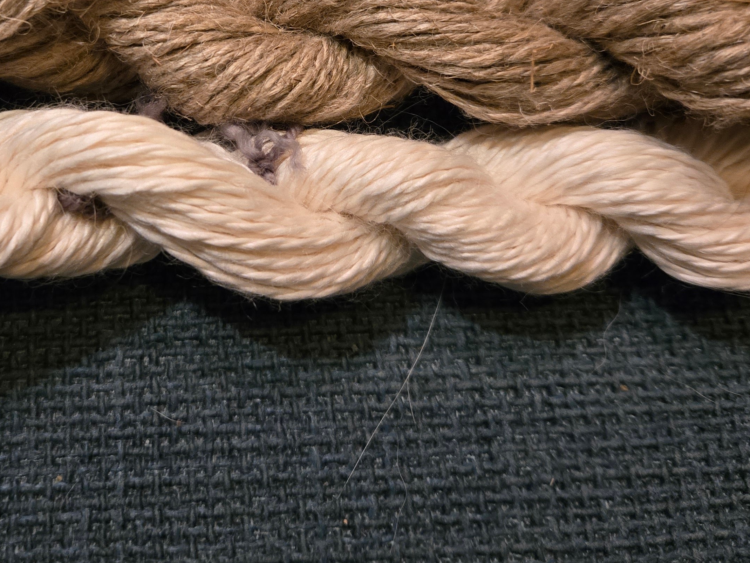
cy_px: 85
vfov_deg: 32.4
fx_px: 932
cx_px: 260
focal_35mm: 43
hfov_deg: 43.3
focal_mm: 5.4
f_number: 1.8
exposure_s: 1/60
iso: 800
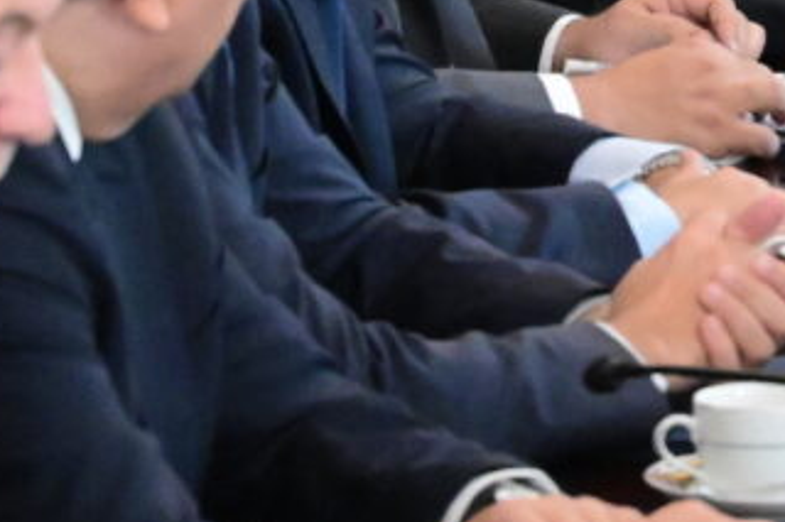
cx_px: 1729
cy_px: -4
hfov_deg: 4.5
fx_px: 9763
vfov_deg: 3.1
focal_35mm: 448
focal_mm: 70
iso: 8000
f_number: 5.6
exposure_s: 1/640
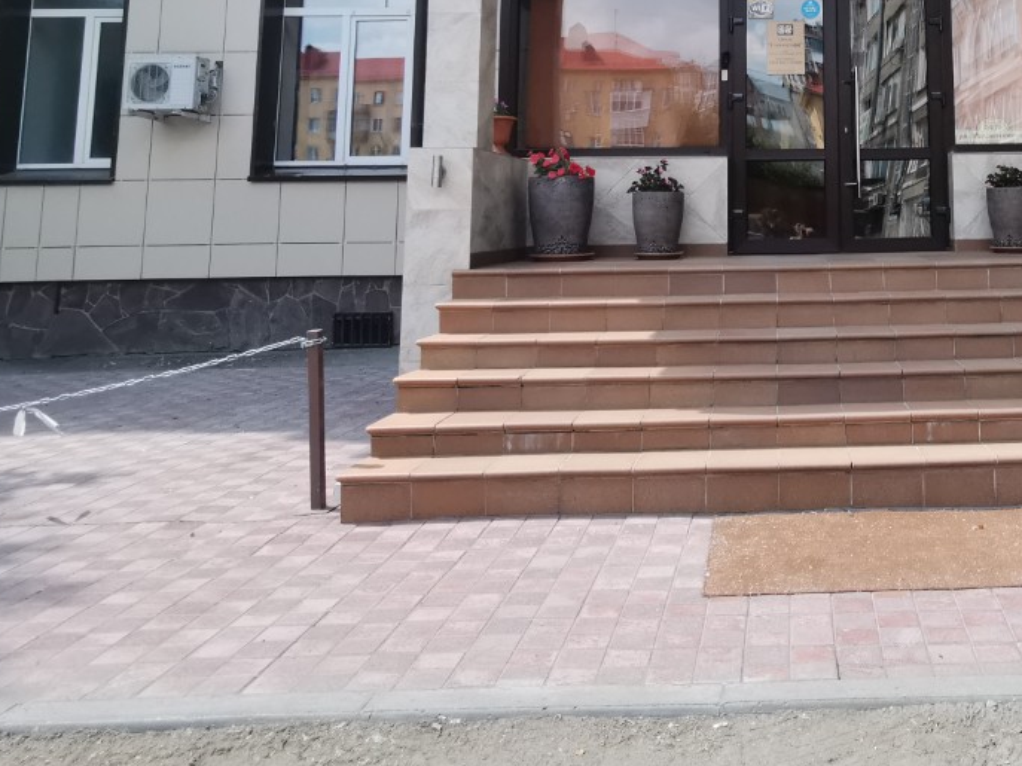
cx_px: 826
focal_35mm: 33
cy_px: 98
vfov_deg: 40.2
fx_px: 974
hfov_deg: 51.7
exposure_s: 1/400
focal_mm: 2.23
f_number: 2.2
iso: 50
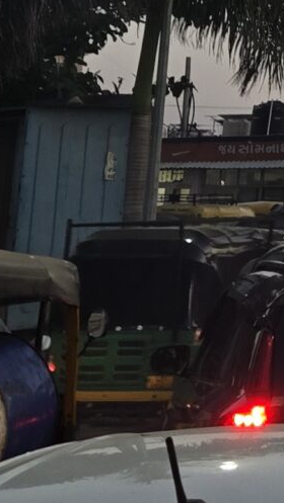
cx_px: 945
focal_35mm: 129
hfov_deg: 7.7
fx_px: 1725
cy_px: -156
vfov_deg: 15.8
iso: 50
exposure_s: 1/100
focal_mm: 5.4
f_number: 1.8
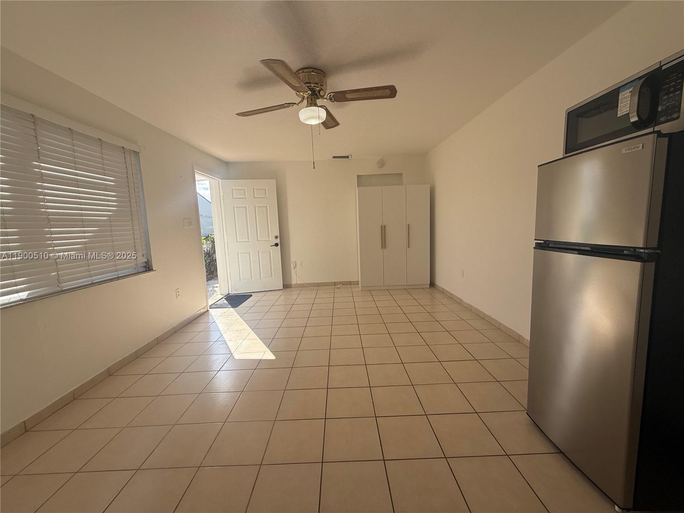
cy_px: 256
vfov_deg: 85.7
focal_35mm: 14
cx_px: 342
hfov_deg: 102.1
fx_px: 277
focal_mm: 2.22
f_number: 2.2
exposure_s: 1/596
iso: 64
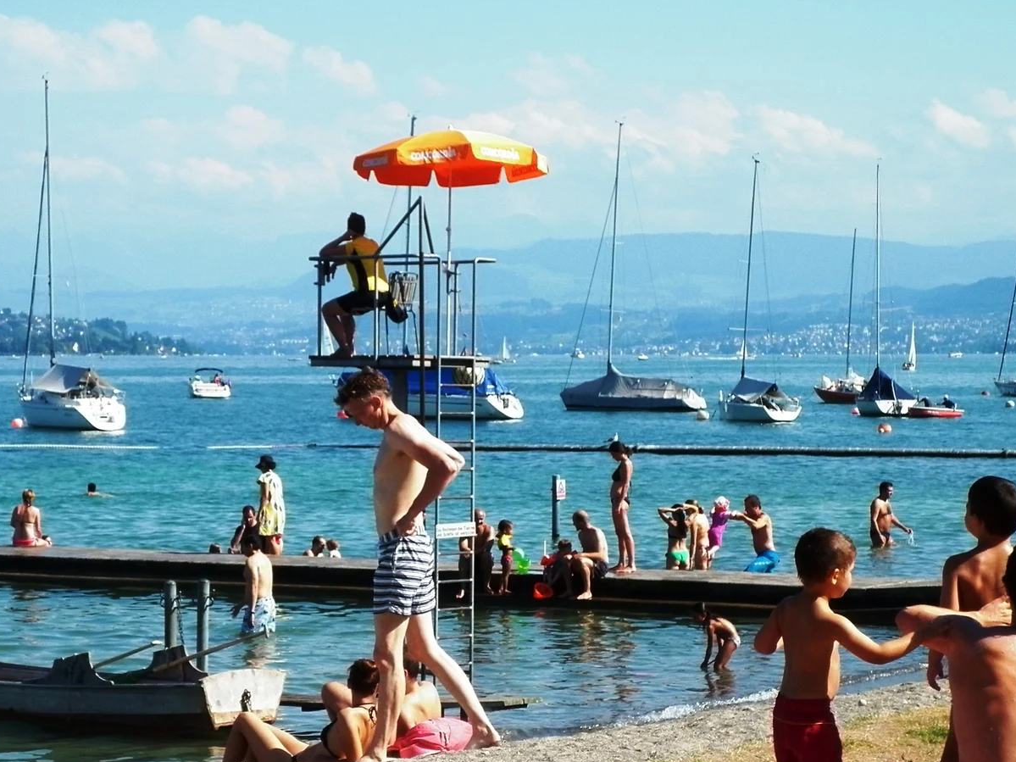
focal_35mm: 124
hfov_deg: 15.9
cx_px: 375
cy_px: 517
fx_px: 3639
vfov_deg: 11.9
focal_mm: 12.3
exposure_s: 1/500
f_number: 4.7
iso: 80
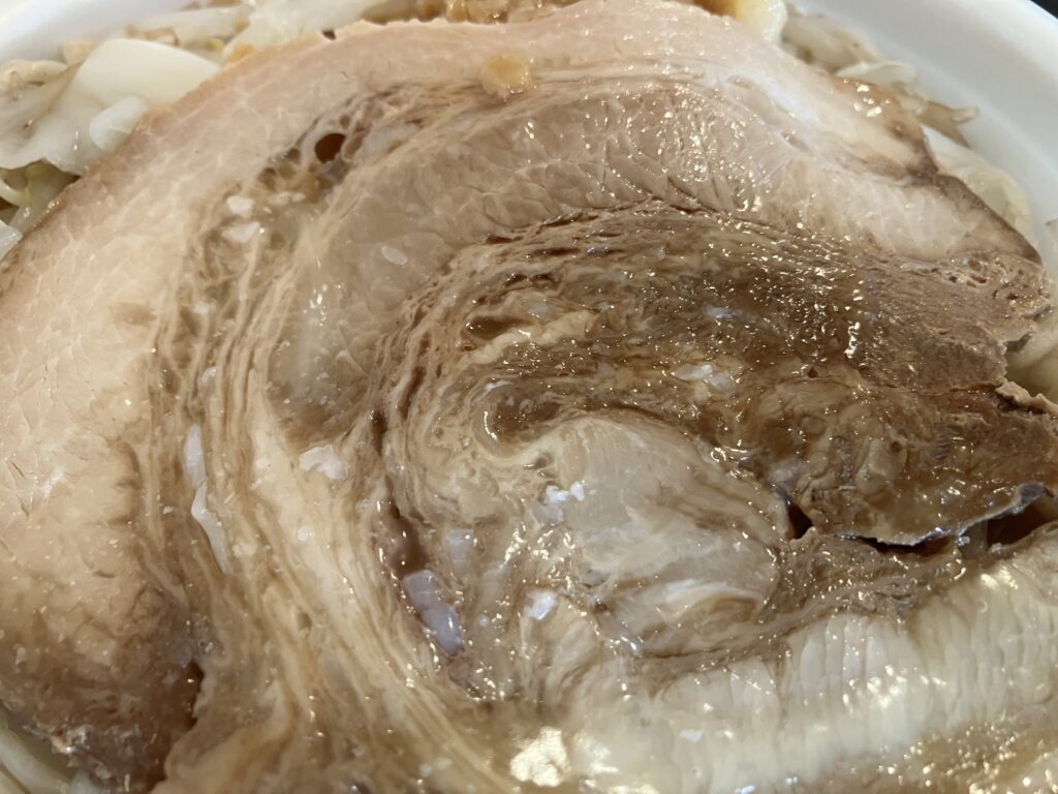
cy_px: 397
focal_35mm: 28
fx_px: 856
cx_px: 529
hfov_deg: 63.4
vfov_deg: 49.7
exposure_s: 1/60
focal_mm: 3.99
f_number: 1.8
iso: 160
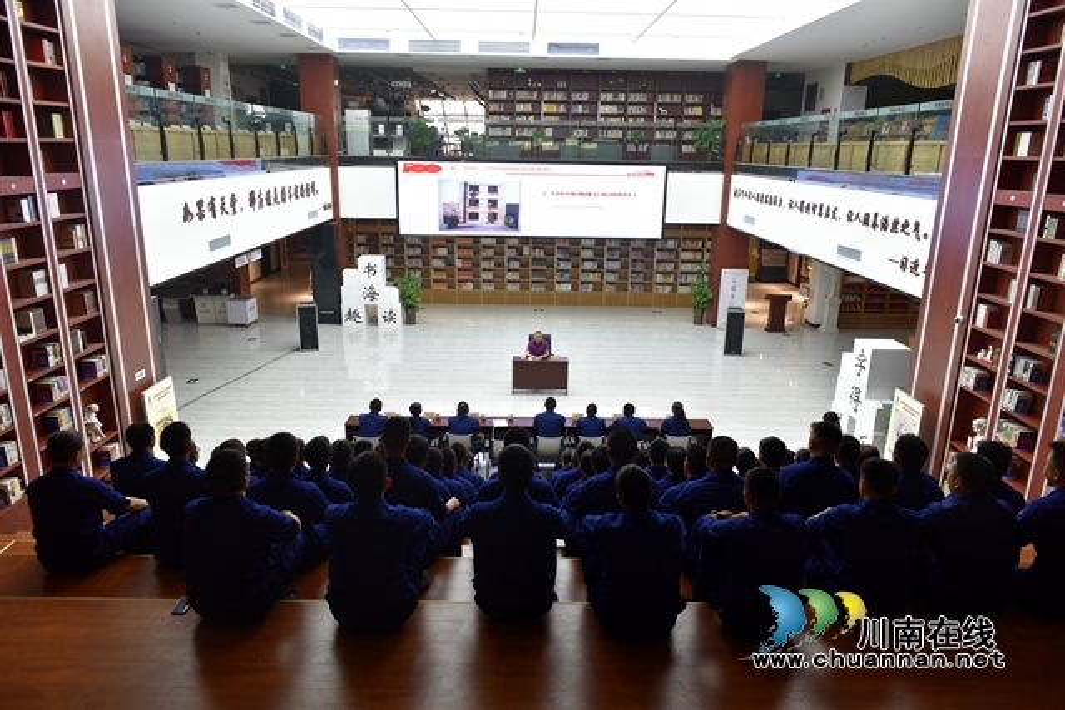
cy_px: 355
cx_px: 532
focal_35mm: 24
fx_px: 710
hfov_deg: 73.7
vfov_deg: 53.2
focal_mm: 24
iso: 400
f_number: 4
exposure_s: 1/60
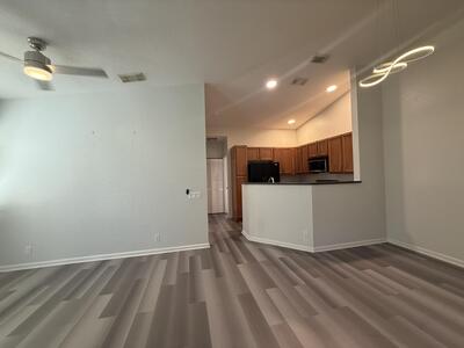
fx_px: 188
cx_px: 232
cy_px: 174
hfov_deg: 102.1
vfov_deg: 85.7
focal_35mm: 14
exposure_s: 1/120
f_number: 2.2
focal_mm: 2.22
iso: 250
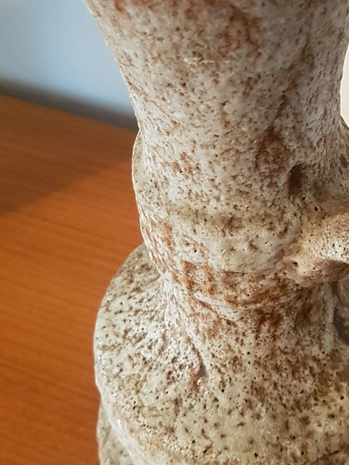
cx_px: 312
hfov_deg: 23.8
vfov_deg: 32.1
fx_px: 807
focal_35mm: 60
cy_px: 183
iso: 250
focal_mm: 4.2
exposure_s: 1/13
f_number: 1.7
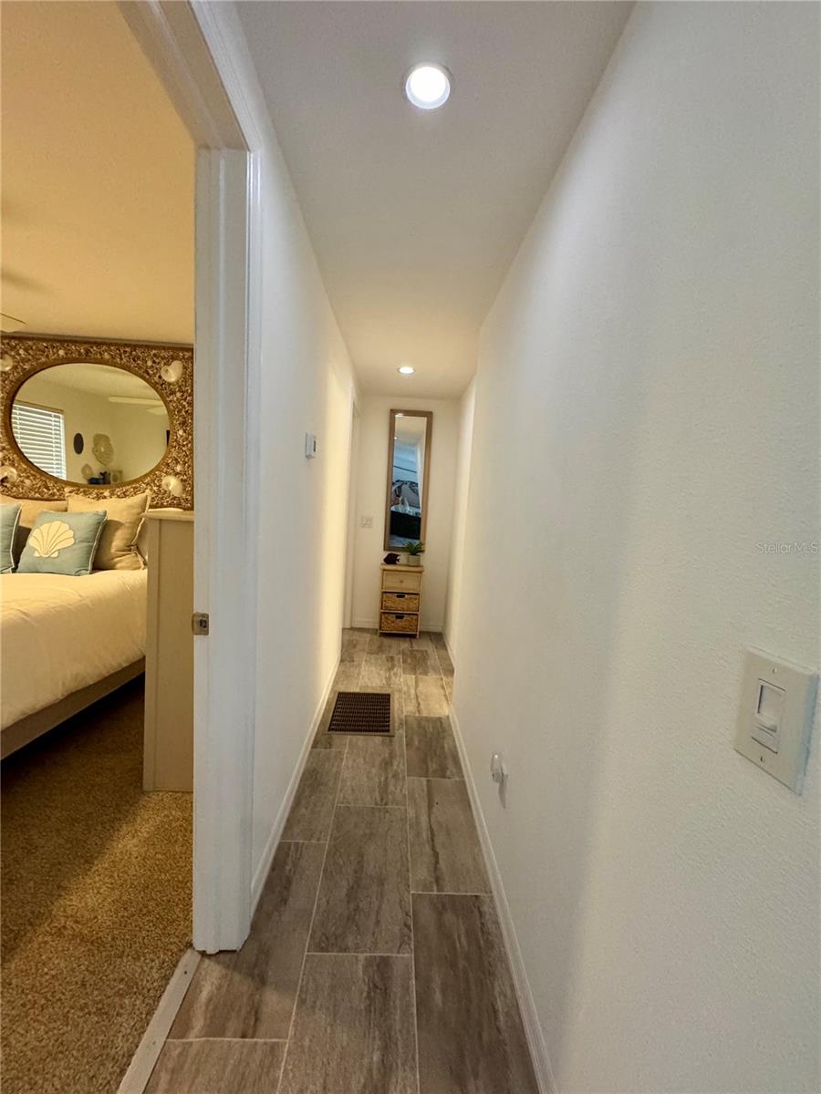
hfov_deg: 85.7
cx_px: 410
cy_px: 547
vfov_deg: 102.1
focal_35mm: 14
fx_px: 443
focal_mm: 2.22
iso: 640
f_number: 2.2
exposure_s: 1/60
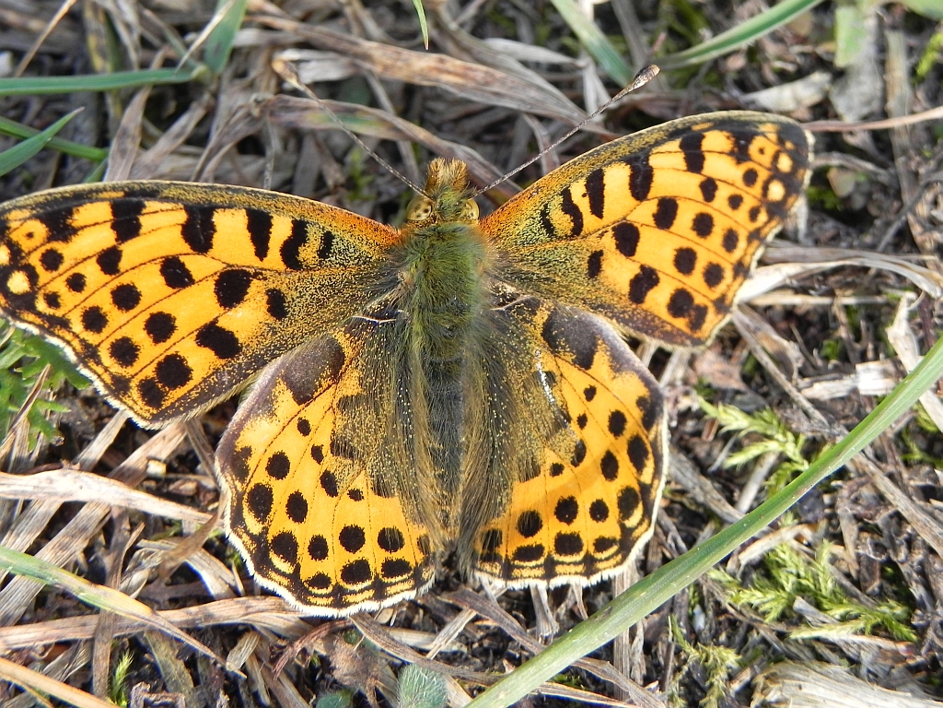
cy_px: 354
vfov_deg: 14.1
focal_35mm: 105
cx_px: 472
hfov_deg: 18.7
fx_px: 2860
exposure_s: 1/157
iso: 160
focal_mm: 18.8
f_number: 4
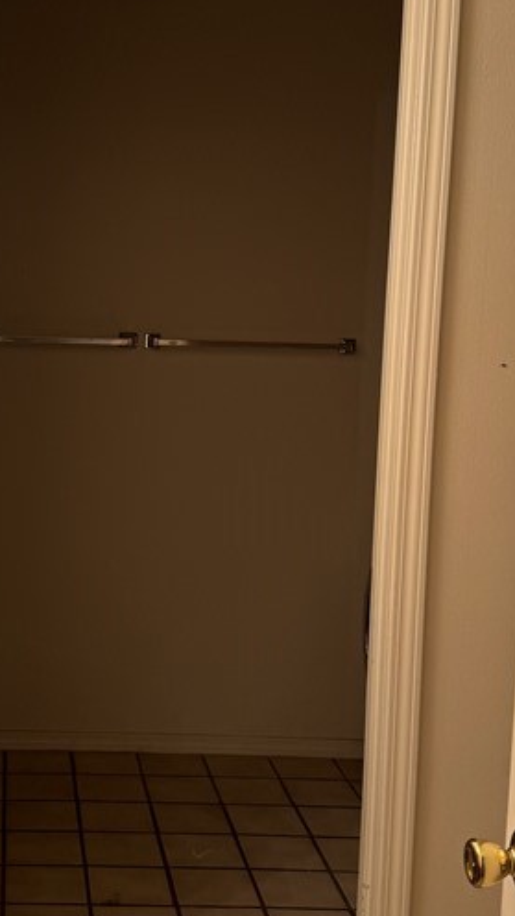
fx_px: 1311
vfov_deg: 38.5
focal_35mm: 54
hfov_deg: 21.7
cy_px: 456
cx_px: 46
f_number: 1.78
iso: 125
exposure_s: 1/60
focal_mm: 6.76
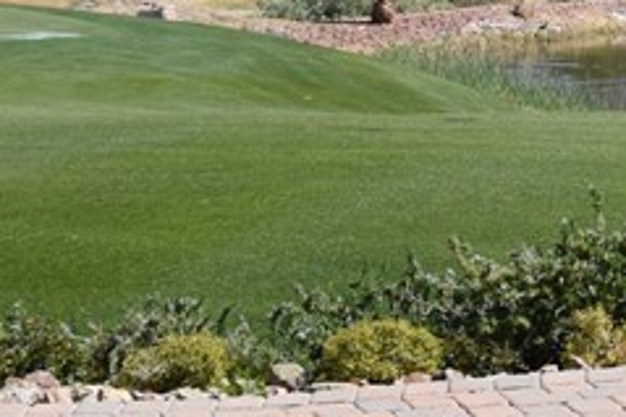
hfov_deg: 9.3
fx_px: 3545
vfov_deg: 6.5
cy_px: -395
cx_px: 1337
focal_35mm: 204
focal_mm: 30
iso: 200
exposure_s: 1/400
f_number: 10
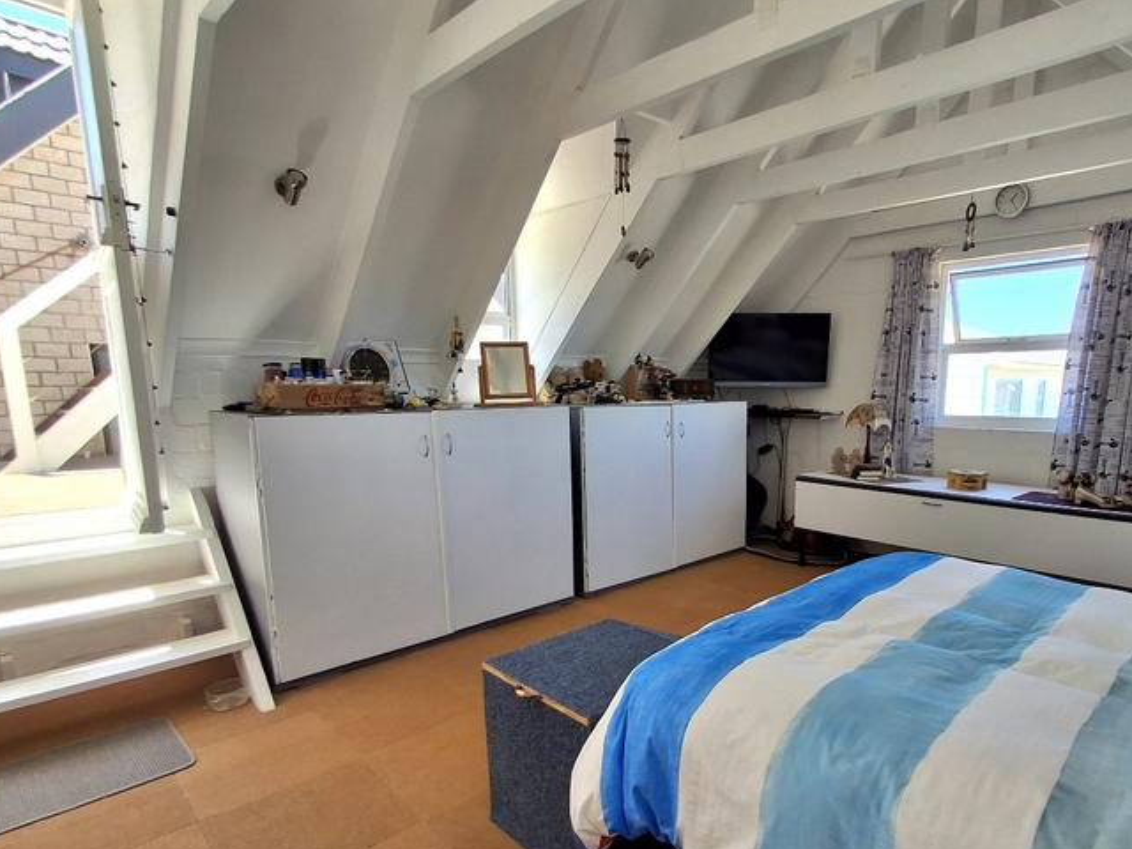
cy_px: 513
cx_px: 656
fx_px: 654
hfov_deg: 81.1
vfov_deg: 65.3
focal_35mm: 20
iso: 40
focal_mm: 1.64
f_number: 2.2
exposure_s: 1/192
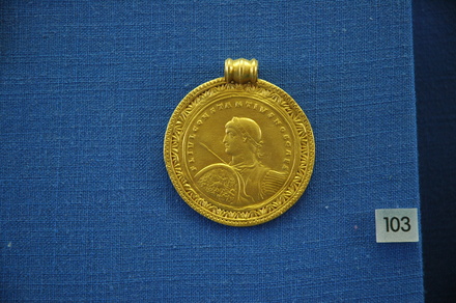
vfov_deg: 13.0
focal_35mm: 105
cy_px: 152
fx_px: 1328
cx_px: 228
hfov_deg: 19.5
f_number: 4.5
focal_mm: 70
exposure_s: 1/25
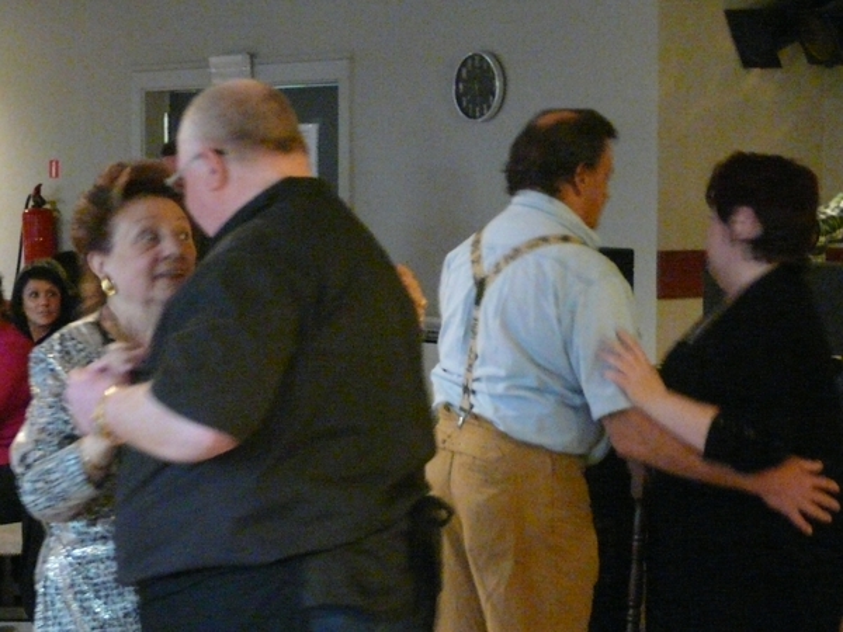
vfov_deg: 16.6
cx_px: 422
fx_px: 2167
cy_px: 316
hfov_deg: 22.0
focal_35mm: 89
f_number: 3.2
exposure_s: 1/8
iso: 800
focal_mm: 9.2
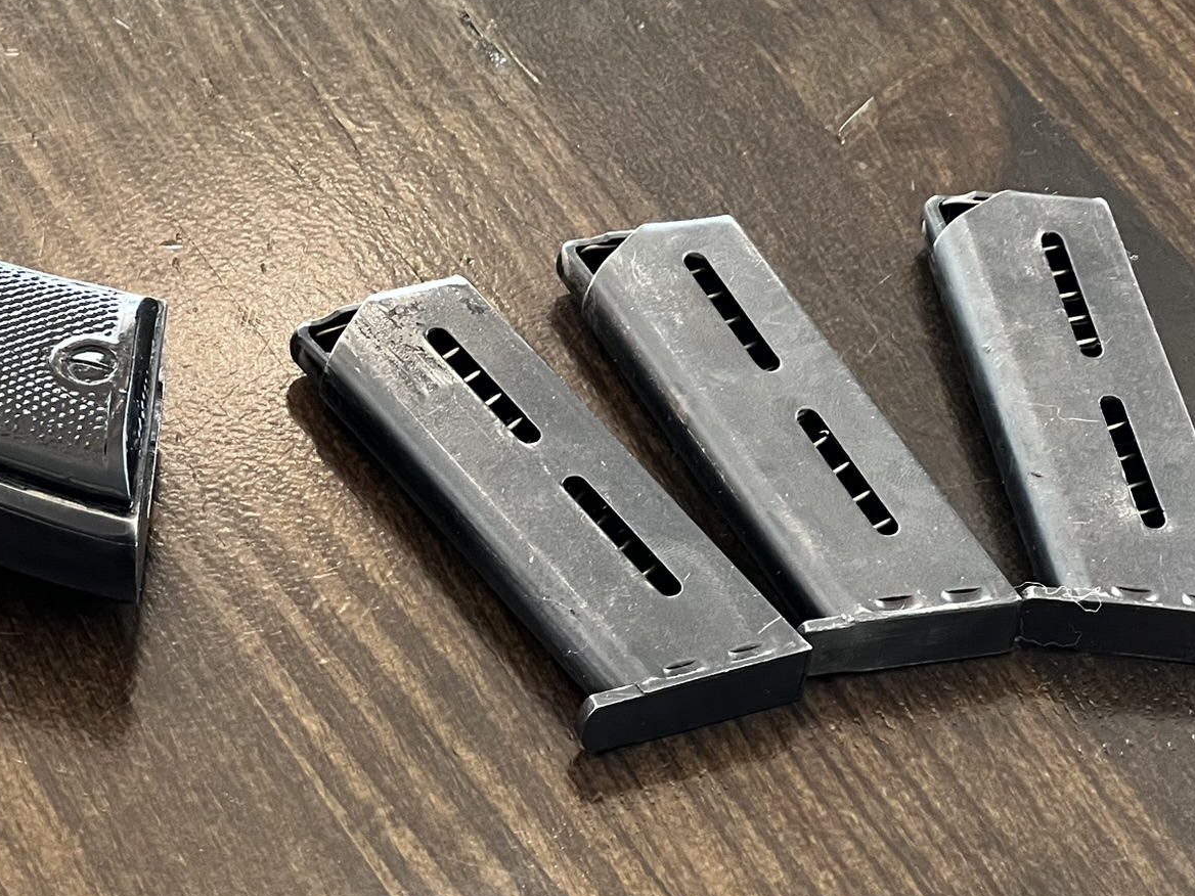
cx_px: 329
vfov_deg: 11.0
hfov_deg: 14.6
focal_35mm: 135
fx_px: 4660
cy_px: 436
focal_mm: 9
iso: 320
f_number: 2.8
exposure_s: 1/50
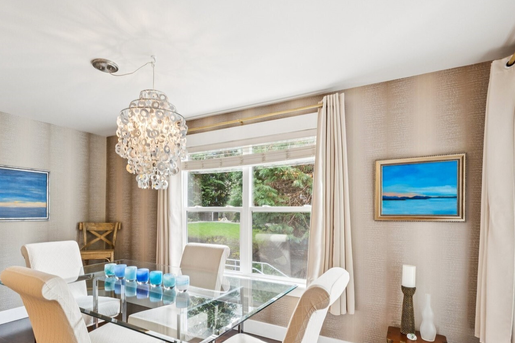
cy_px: 214
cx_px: 238
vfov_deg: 61.1
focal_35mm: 20
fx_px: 286
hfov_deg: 83.8
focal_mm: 10
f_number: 9
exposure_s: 1/6
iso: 250
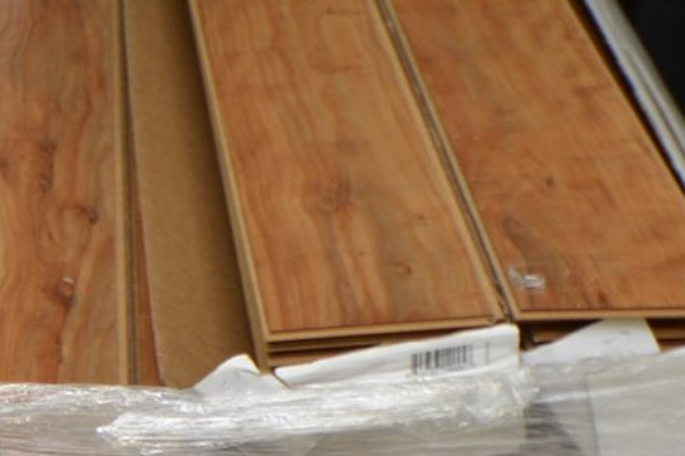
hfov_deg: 15.1
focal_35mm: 134
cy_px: 452
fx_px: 2548
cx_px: 33
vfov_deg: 10.1
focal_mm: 24
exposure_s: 1/40
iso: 250
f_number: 5
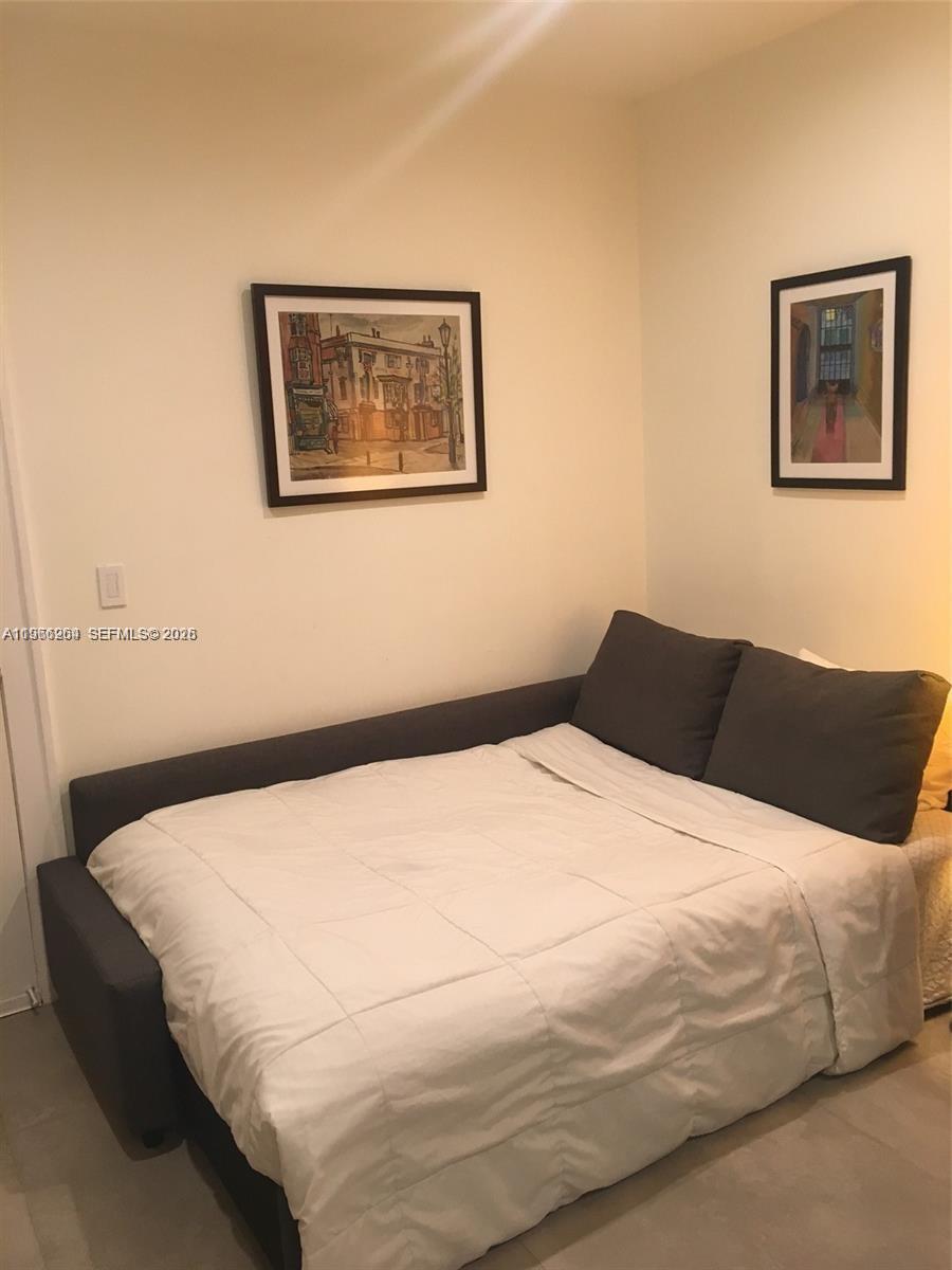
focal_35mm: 29
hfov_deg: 48.2
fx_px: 1063
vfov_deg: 61.7
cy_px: 635
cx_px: 476
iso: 100
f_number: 2.2
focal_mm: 4.15
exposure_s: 1/33
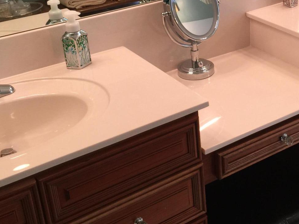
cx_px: 244
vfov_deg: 24.1
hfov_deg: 31.3
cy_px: 50
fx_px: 518
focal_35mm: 60
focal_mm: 4.15
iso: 40
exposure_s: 1/30
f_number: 2.2
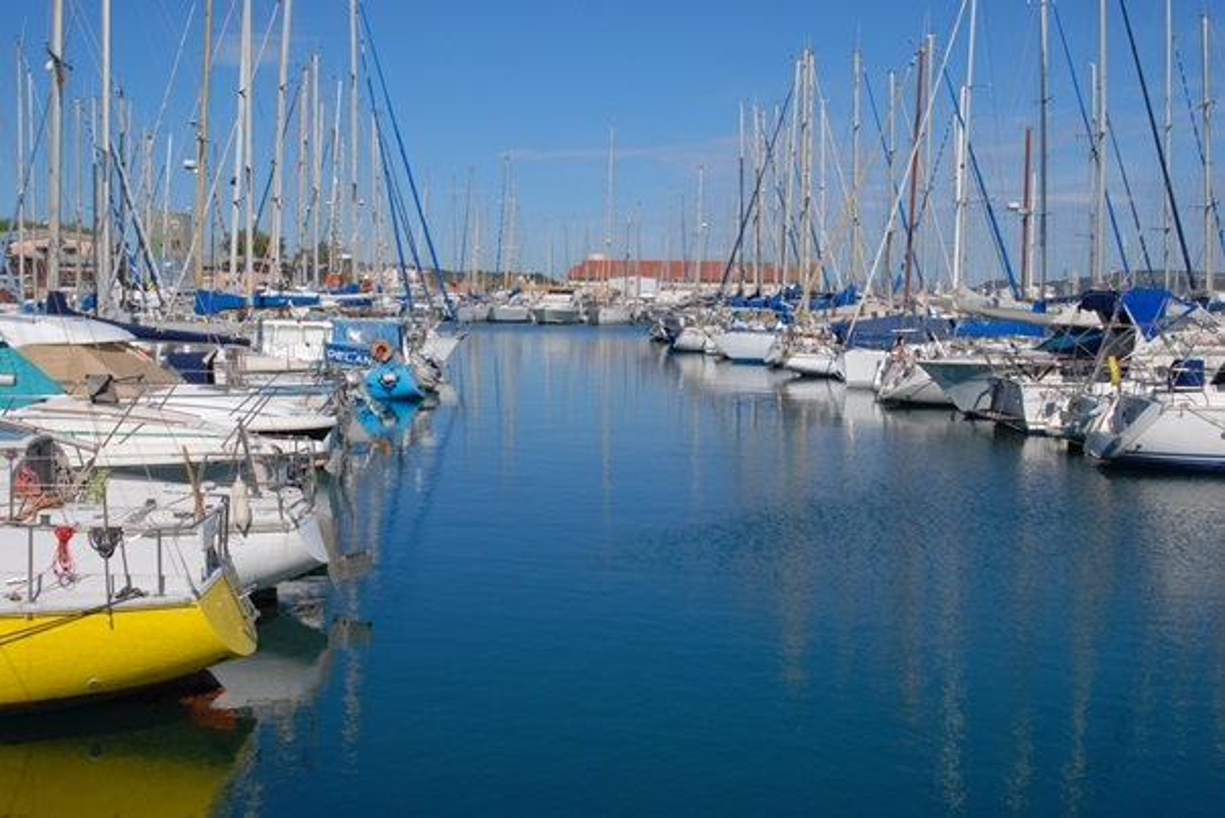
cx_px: 612
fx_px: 1430
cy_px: 409
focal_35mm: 42
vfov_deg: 31.9
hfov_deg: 46.4
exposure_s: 1/500
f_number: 8
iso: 100
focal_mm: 28
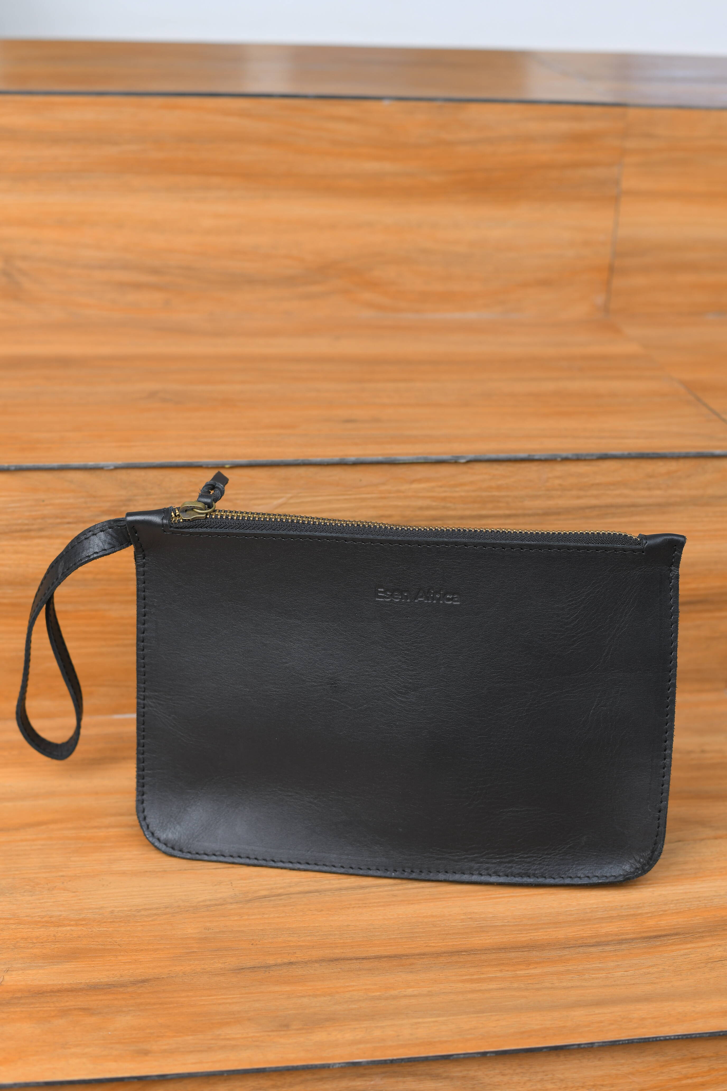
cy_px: 546
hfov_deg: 27.0
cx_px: 364
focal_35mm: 50
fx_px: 1514
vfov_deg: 39.6
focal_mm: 50
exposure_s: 1/250
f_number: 6.3
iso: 320
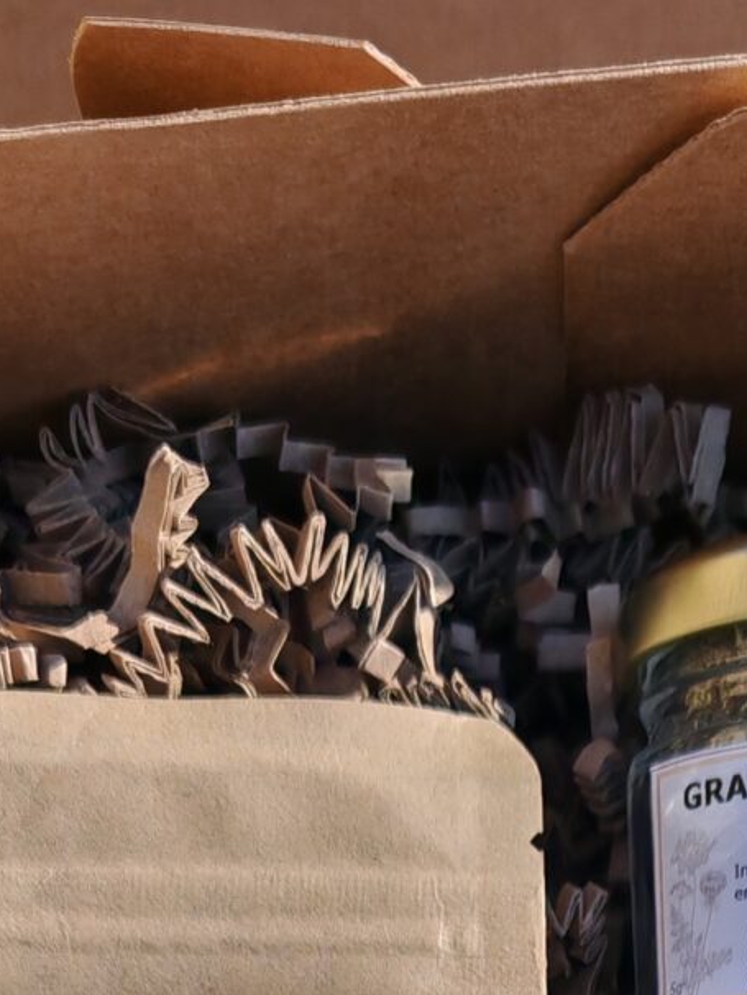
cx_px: 568
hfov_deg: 13.0
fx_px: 3278
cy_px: 1655
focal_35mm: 114
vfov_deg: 15.4
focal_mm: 6.67
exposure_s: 1/850
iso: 50
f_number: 1.9
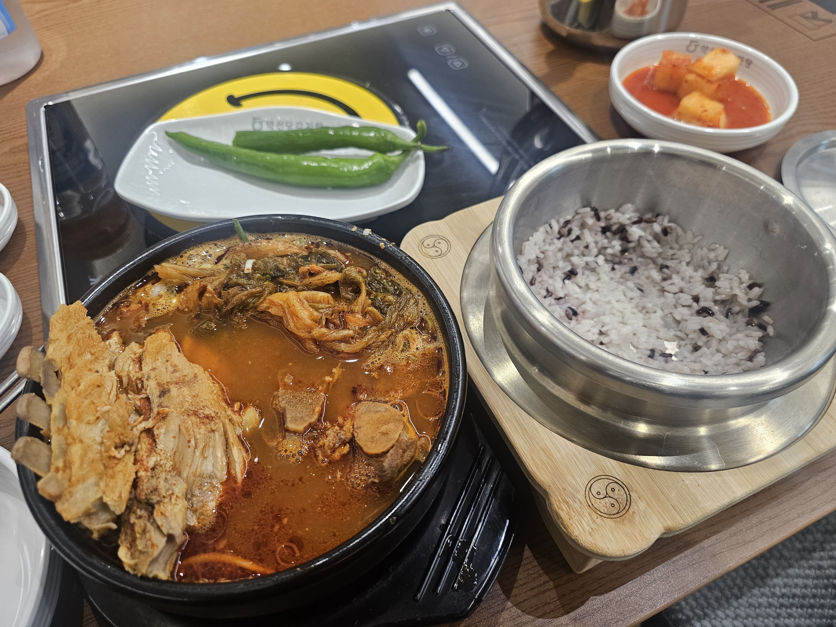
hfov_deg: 73.9
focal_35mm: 23
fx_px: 555
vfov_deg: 58.9
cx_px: 418
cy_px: 314
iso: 200
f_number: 1.7
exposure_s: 1/120
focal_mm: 6.3
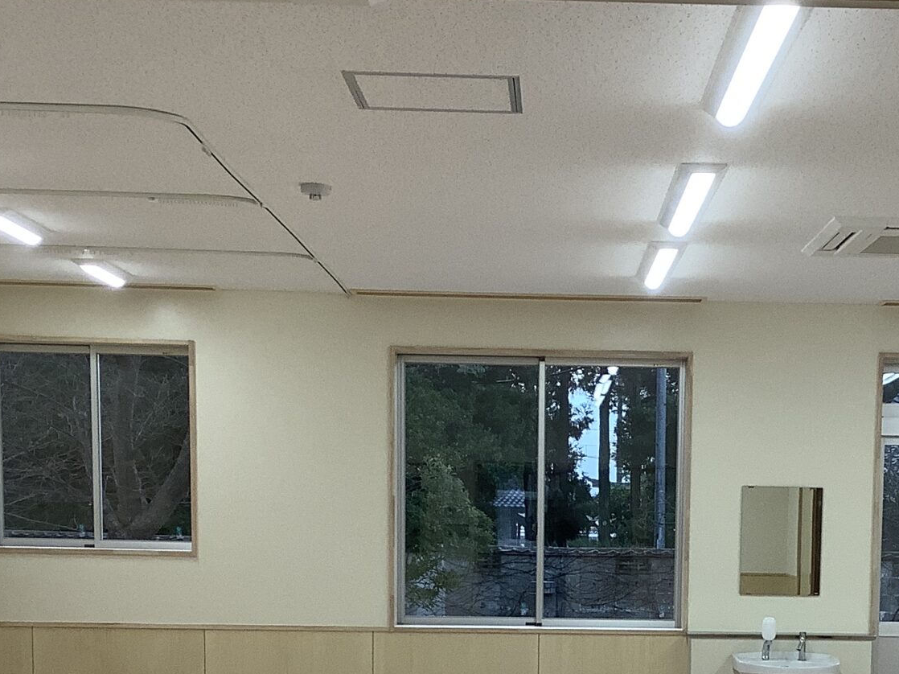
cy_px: 717
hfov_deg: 27.2
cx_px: 634
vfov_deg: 19.9
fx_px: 1844
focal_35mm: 71
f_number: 2.4
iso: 40
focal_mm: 3.3
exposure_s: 1/100
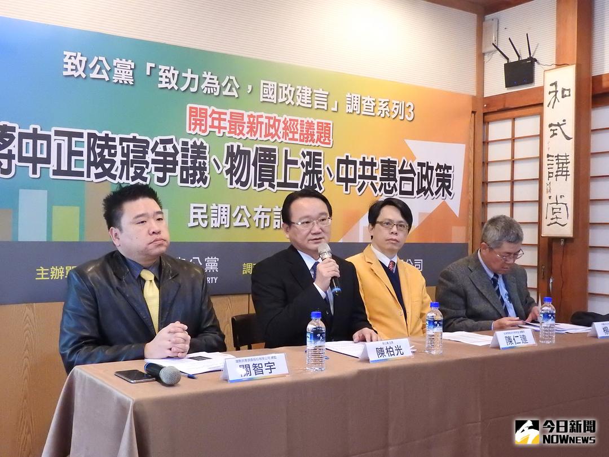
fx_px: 704
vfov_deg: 36.0
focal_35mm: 40
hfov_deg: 46.8
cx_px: 304
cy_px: 228
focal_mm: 7.2
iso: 1600
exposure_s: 1/60
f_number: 3.8
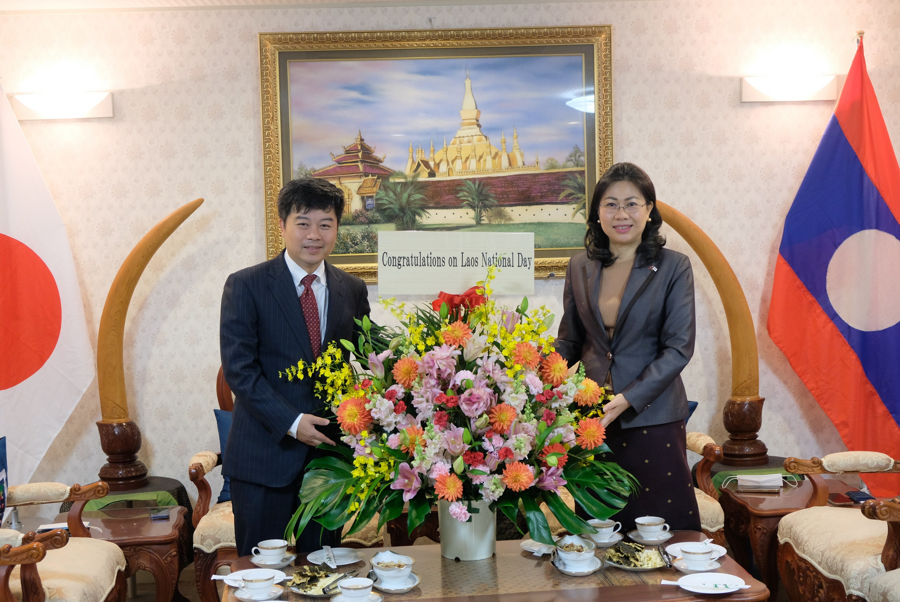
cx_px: 450
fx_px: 1226
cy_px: 301
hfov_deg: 40.3
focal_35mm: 49
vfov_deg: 27.6
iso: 1600
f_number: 4
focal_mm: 32.9
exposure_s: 1/30
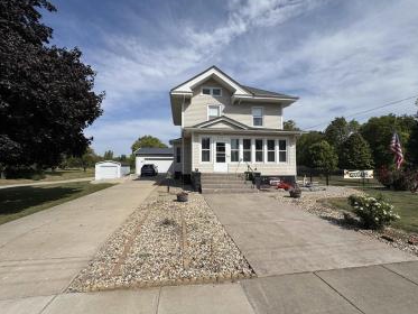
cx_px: 204
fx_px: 181
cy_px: 159
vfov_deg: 81.8
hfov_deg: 98.1
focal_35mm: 15
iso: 50
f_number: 2.2
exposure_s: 1/3906
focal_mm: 2.22
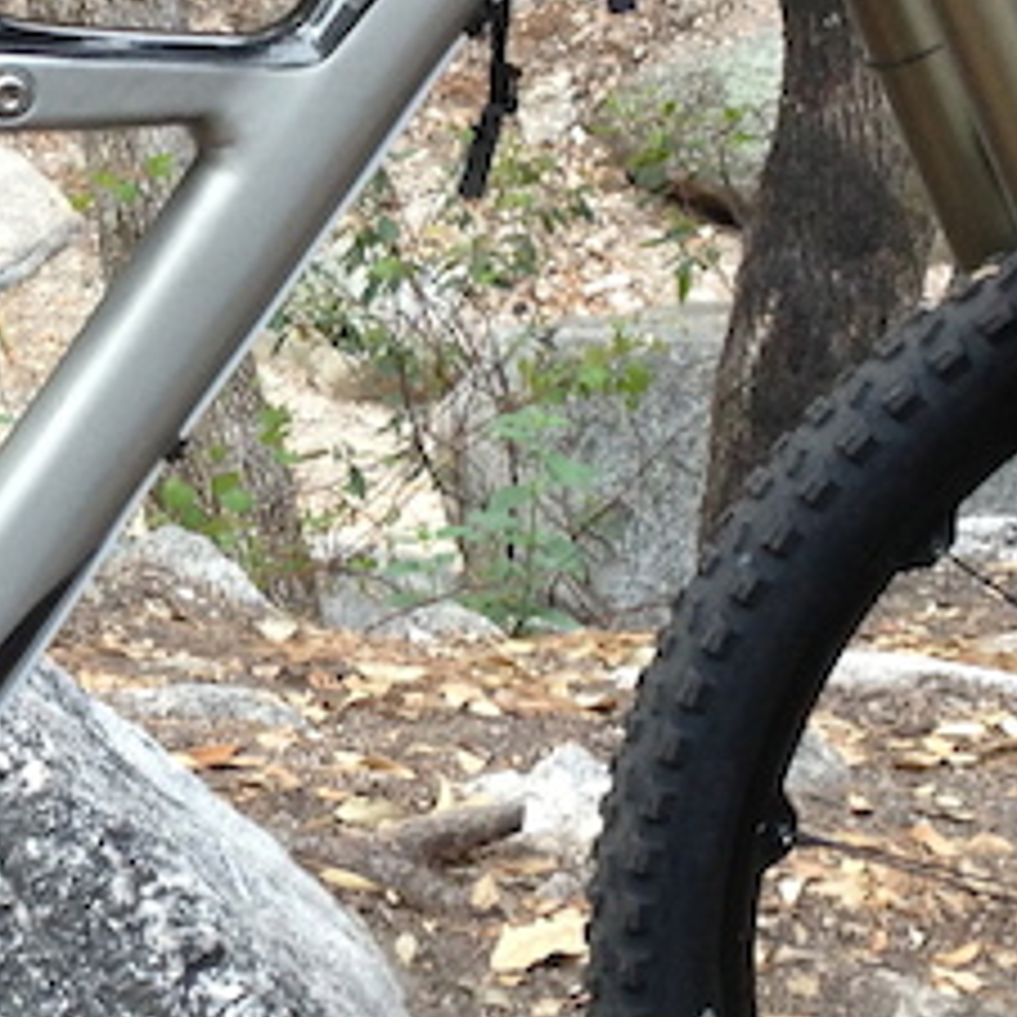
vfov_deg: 13.2
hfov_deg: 13.0
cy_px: 396
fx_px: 4388
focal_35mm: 132
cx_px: -4
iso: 64
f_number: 2.4
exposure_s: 1/60
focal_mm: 4.13
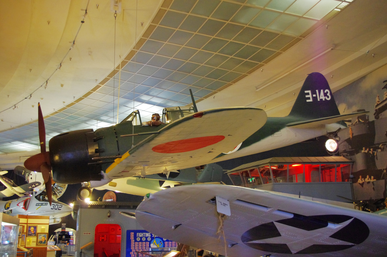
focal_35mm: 36
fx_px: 387
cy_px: 128
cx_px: 194
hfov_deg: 53.2
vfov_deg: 36.8
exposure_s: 1/25
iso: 1600
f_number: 4
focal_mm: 24.38
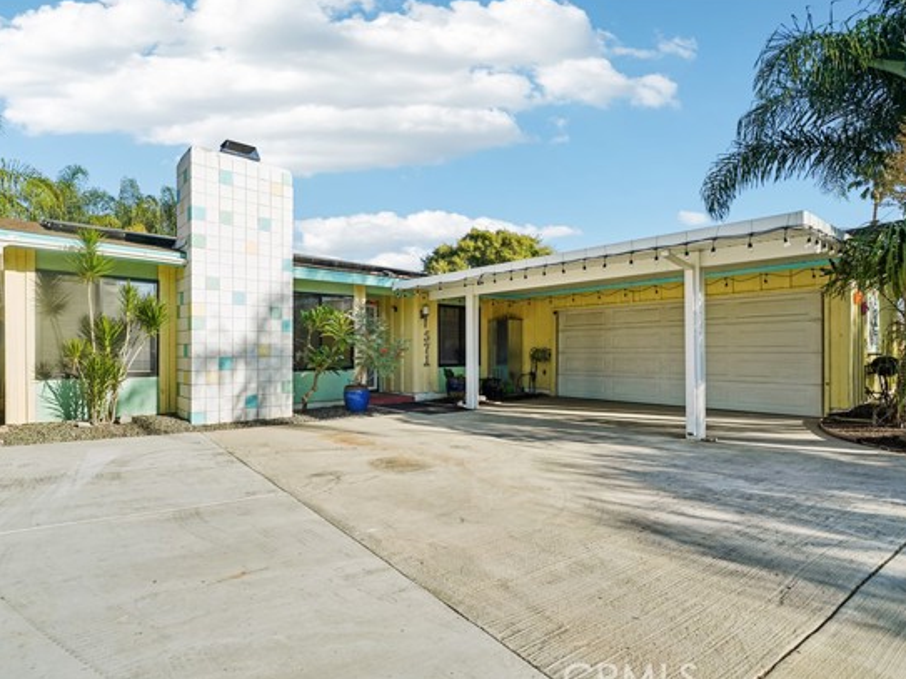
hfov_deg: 90.6
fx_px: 445
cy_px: 347
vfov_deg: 74.7
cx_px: 397
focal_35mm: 17
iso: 100
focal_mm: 15
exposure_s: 1/200
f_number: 8
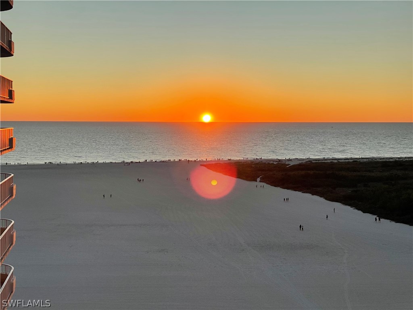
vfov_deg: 28.0
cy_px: 155
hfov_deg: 36.8
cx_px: 206
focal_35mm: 52
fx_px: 620
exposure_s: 1/1020
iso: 25
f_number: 2
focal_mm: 6
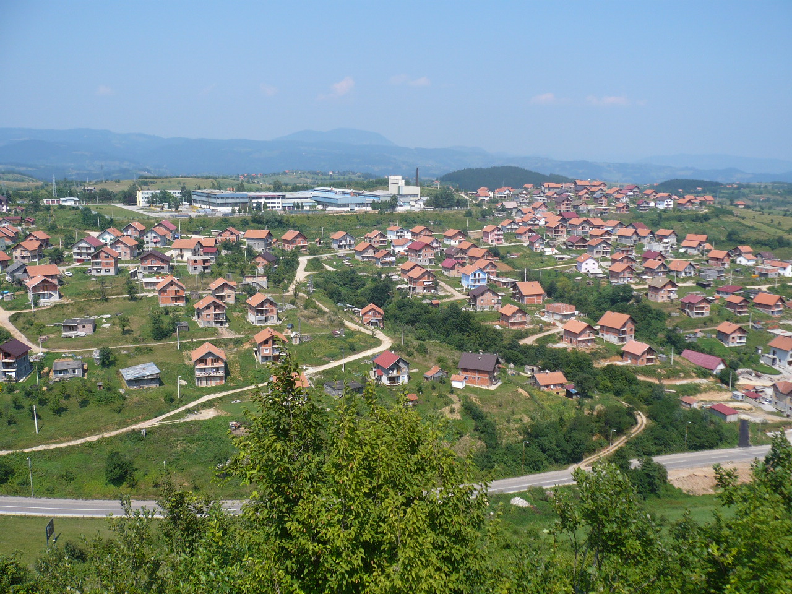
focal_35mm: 35
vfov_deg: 40.7
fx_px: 801
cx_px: 396
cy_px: 297
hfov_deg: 52.6
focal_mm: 5.8
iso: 100
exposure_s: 1/200
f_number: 8
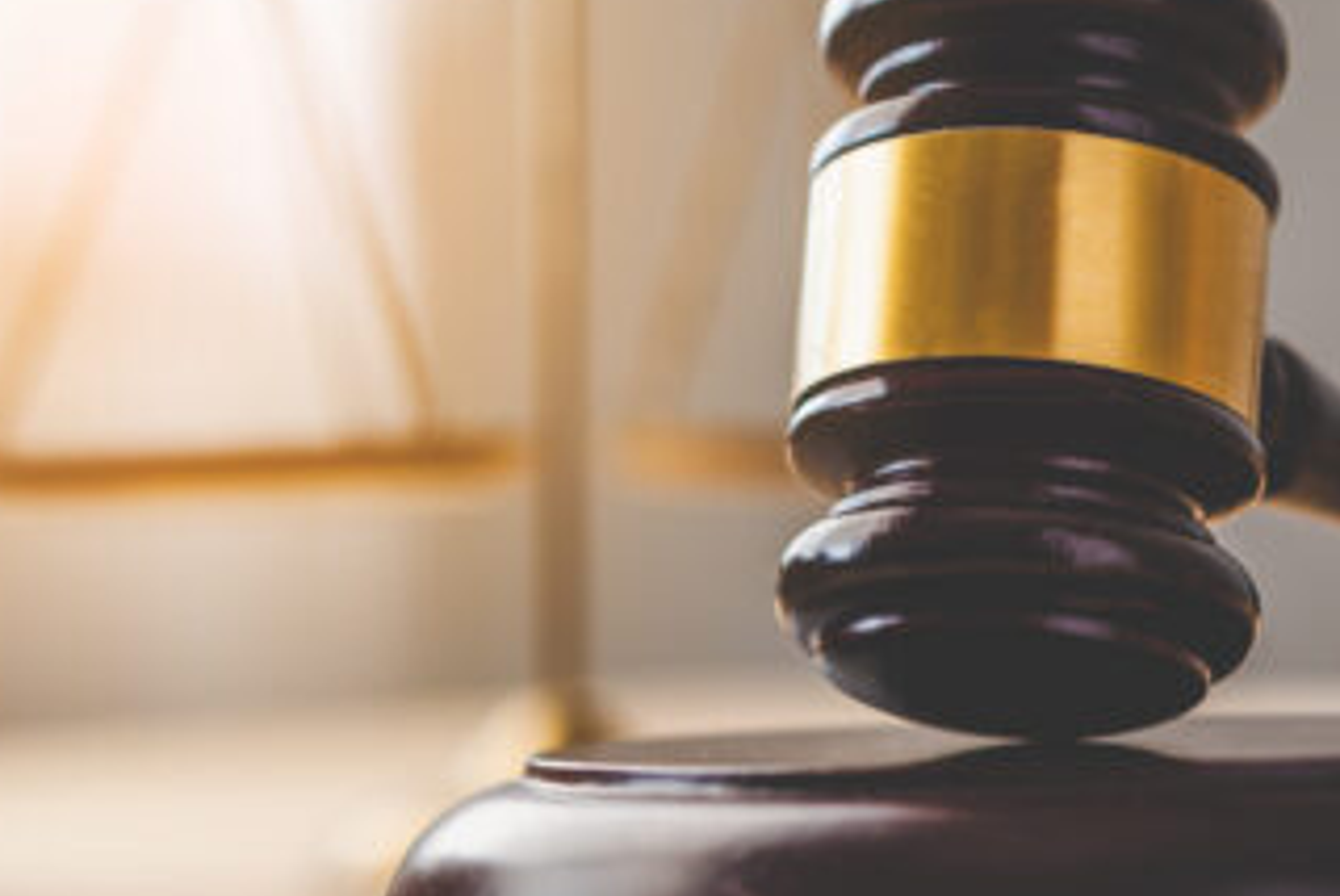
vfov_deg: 11.4
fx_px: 4471
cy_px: 362
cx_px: 574
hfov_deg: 17.0
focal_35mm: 120
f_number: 4.5
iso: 200
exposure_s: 1/80
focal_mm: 60
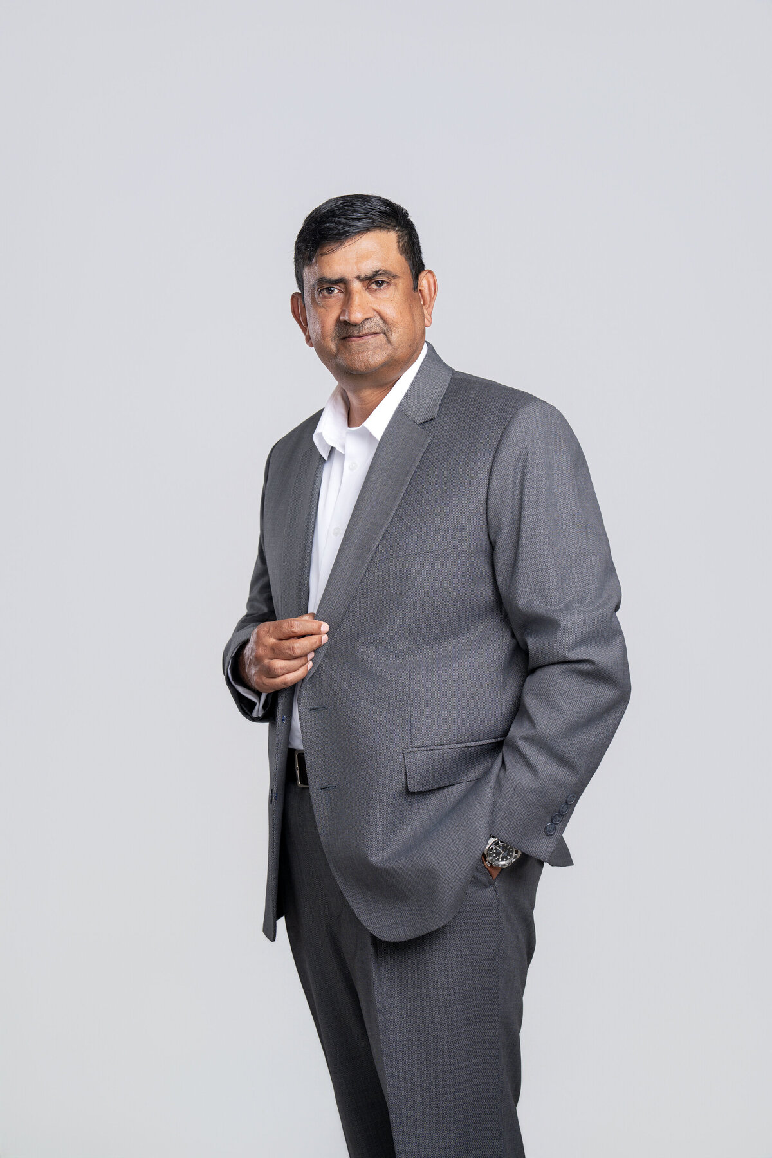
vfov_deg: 28.8
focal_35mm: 70
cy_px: 579
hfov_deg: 19.5
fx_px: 2251
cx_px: 386
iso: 100
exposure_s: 1/200
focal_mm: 70
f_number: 5
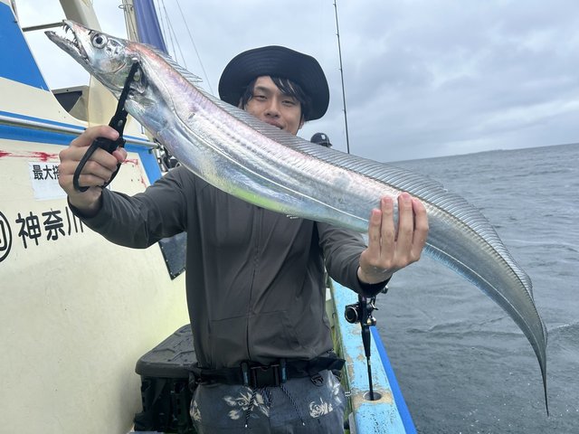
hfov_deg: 67.3
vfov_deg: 53.1
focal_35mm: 26
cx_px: 290
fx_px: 435
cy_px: 217
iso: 50
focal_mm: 5.7
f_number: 1.5
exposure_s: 1/2083
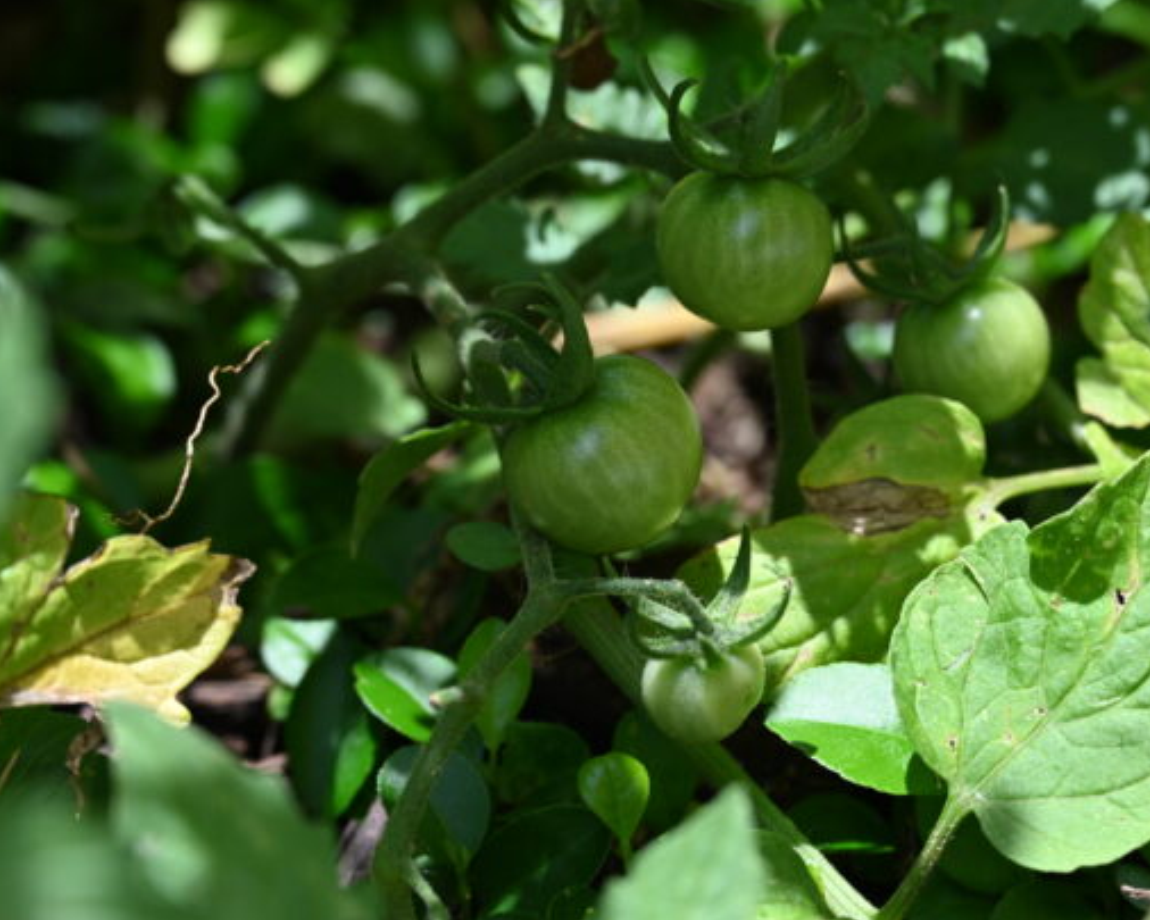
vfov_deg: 13.5
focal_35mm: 114
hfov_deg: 16.8
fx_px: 3881
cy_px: 504
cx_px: 684
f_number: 6.3
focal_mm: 80
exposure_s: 1/250
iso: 100
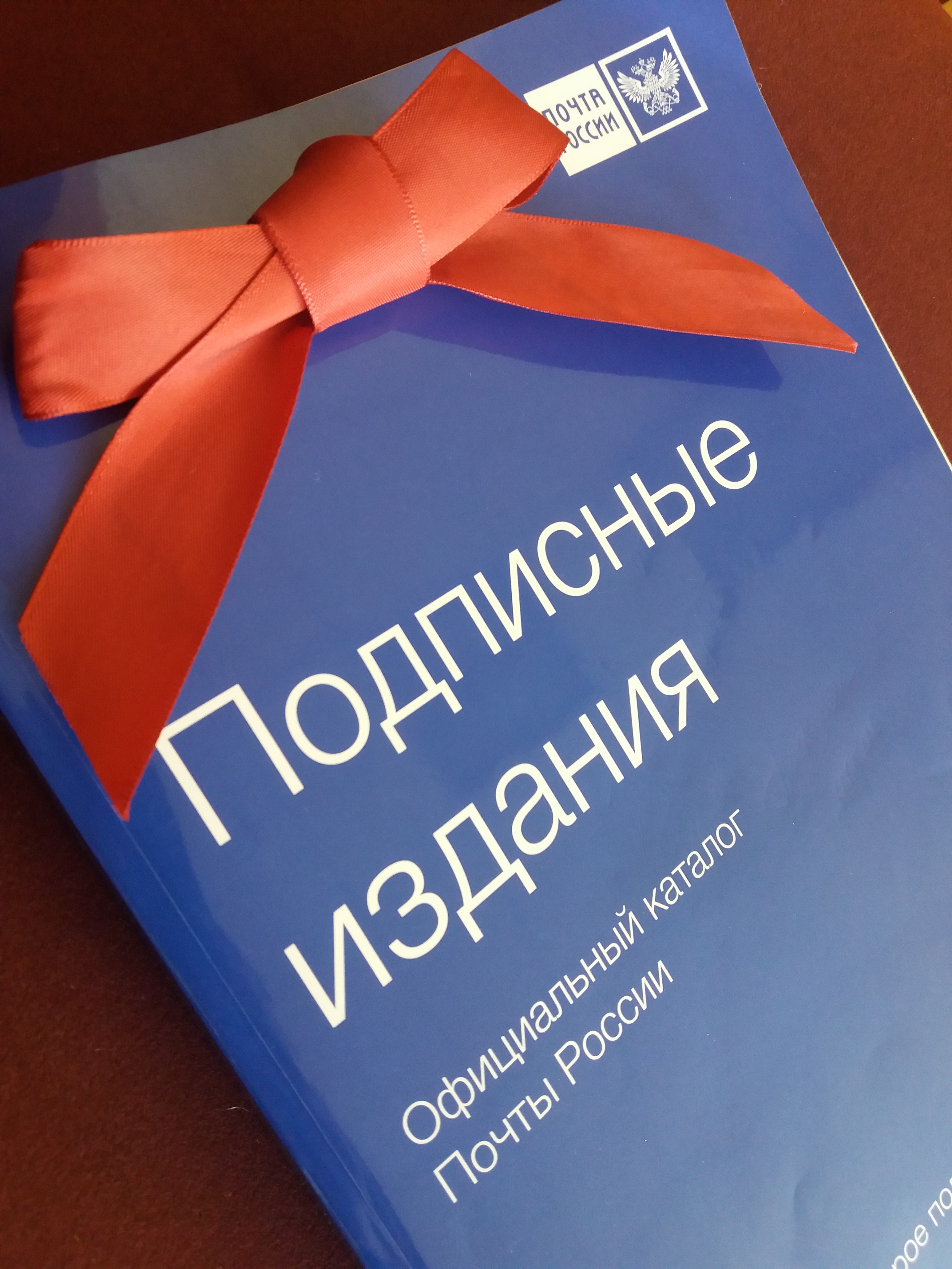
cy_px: 634
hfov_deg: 49.7
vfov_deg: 63.4
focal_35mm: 28
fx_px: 1027
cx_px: 476
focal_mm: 3.7
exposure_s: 1/33
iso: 160
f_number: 1.9
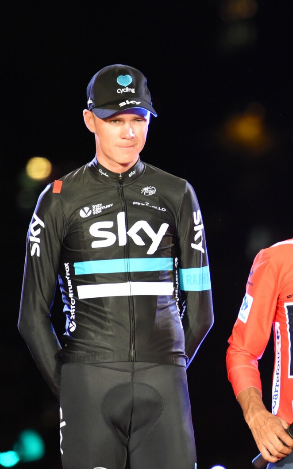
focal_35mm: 538
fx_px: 6877
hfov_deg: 2.4
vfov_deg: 3.9
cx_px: 328
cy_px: 234
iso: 10000
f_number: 5.6
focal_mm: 350
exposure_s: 1/1000
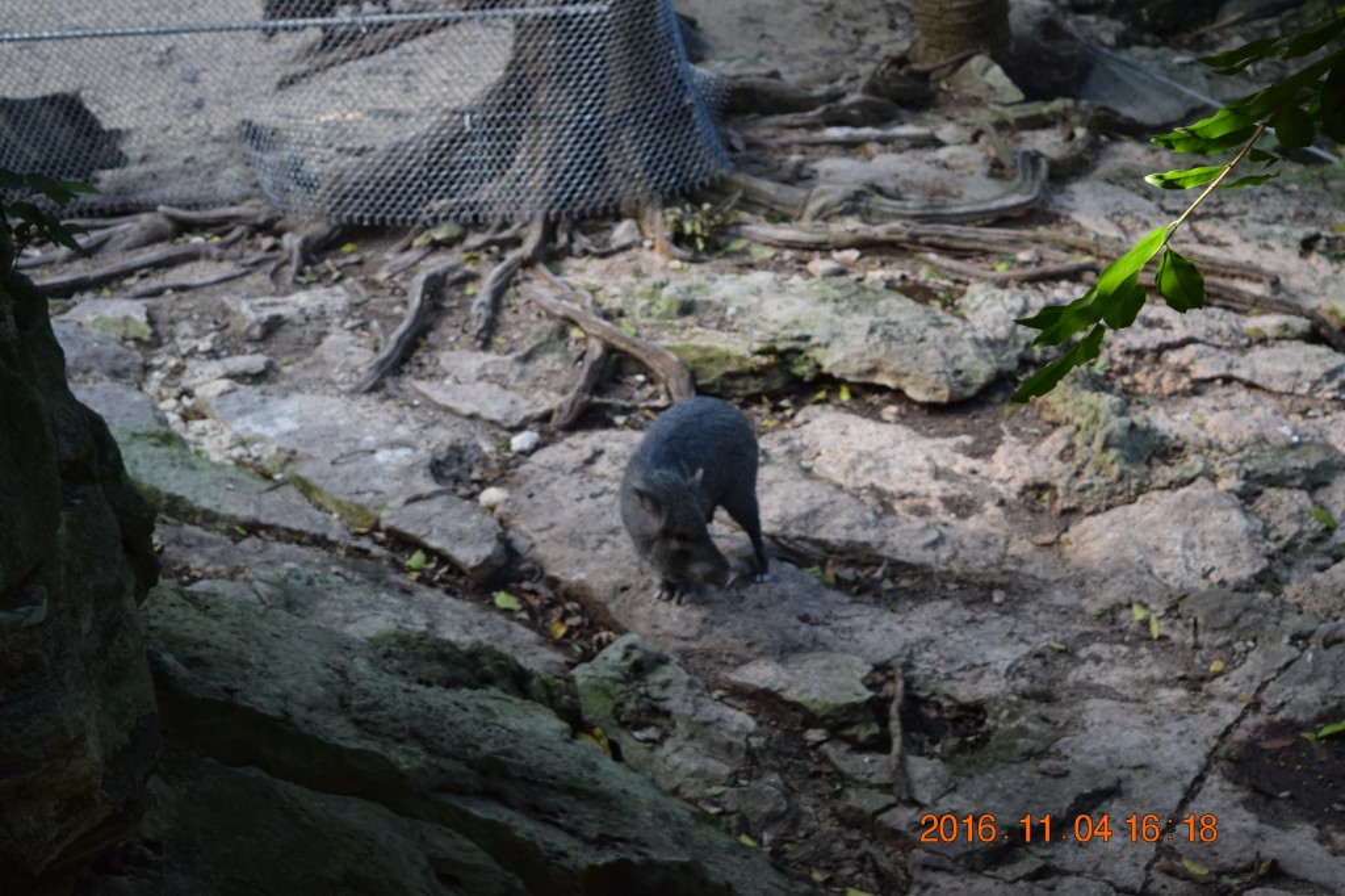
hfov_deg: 24.6
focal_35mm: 82
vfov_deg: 16.5
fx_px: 3081
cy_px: 448
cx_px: 672
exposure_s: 1/60
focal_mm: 55
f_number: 5.6
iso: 900
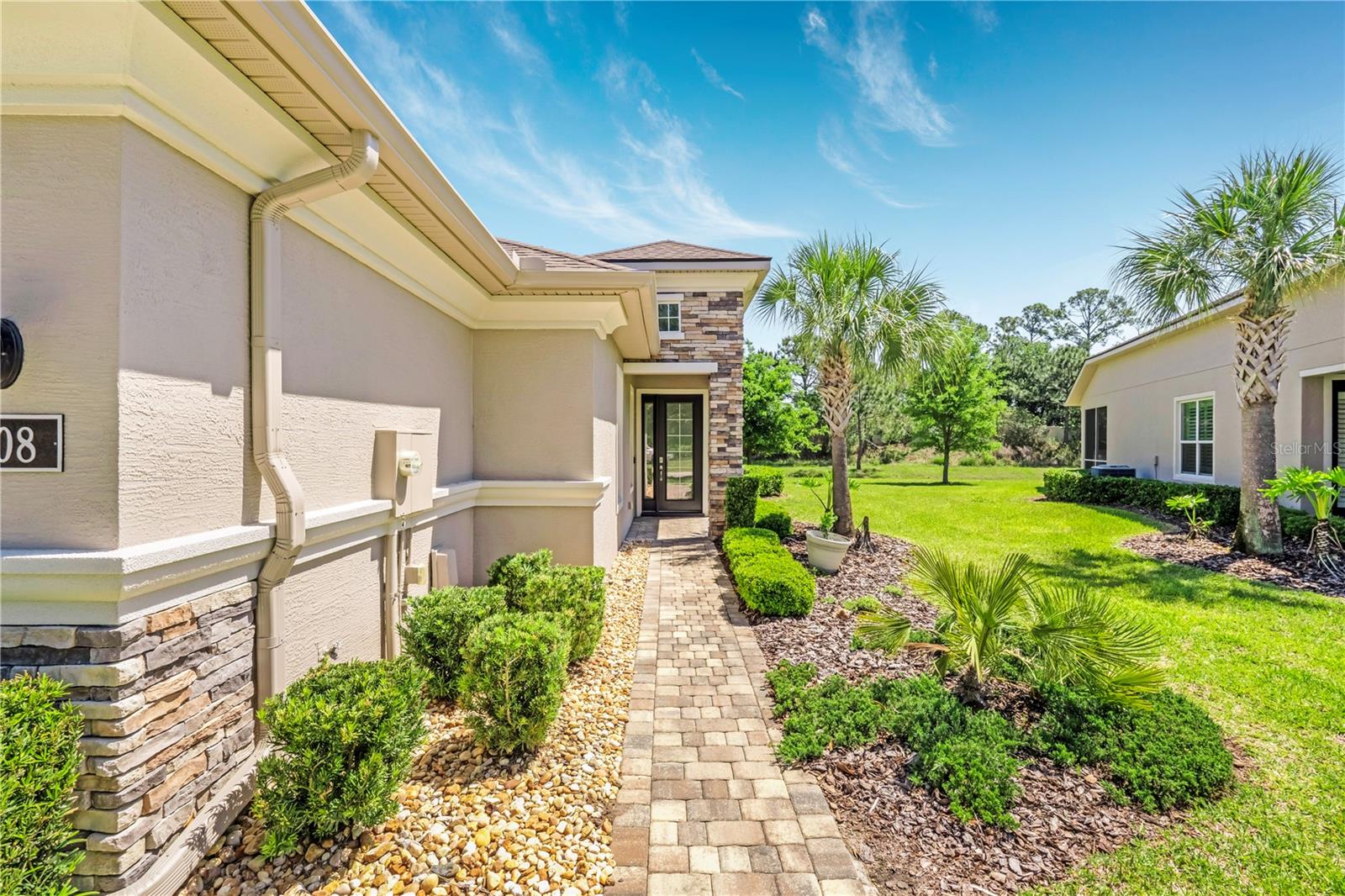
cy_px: 448
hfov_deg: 95.0
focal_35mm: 16
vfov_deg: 72.0
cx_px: 672
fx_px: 616
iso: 250
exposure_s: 1/4000
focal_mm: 11
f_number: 9
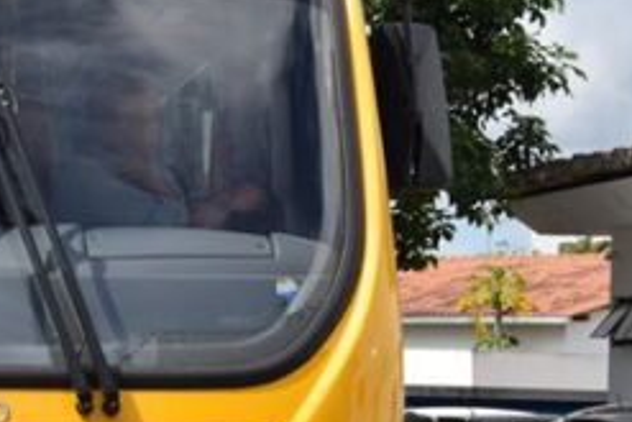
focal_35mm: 158
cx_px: -115
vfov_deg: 8.7
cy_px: 289
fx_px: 2767
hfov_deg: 12.7
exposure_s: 1/400
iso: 200
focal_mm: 35
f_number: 10
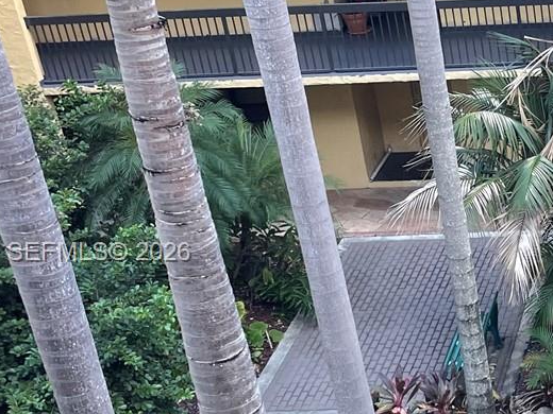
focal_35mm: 80
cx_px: 710
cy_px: 254
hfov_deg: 22.0
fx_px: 1278
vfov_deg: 18.4
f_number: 1.6
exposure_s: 1/60
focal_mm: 4.2
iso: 64
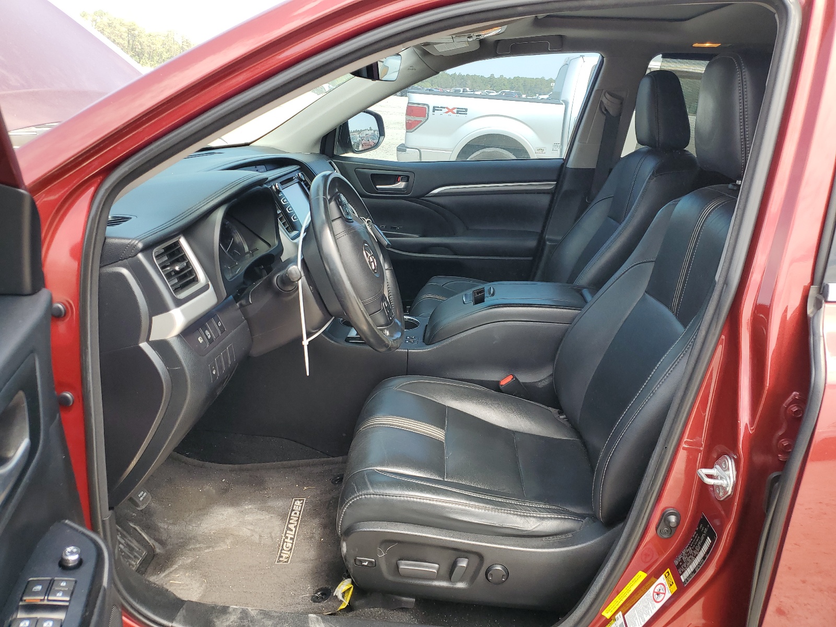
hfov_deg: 67.3
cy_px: 314
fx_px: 628
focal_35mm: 26
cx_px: 418
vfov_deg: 53.1
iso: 50
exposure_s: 1/455
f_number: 1.5
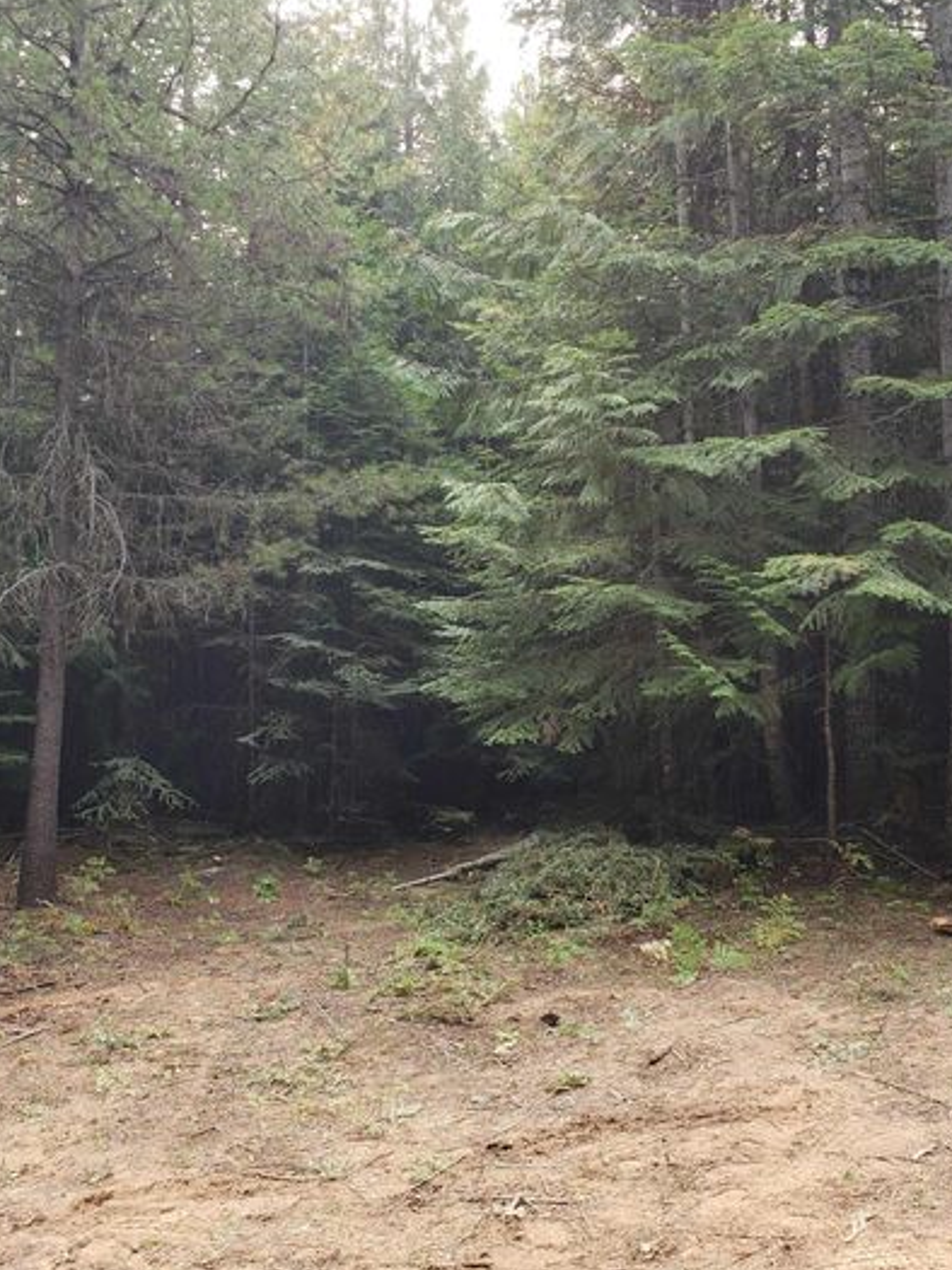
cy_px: 624
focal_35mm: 33
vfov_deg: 55.4
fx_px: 1211
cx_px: 582
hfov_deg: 42.7
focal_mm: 4.3
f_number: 2.4
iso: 64
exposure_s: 1/120
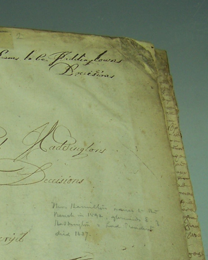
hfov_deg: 15.4
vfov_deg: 18.9
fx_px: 762
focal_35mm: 99
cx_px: 21
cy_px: 258
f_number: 2.8
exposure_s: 1/90
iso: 80
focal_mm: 6.7
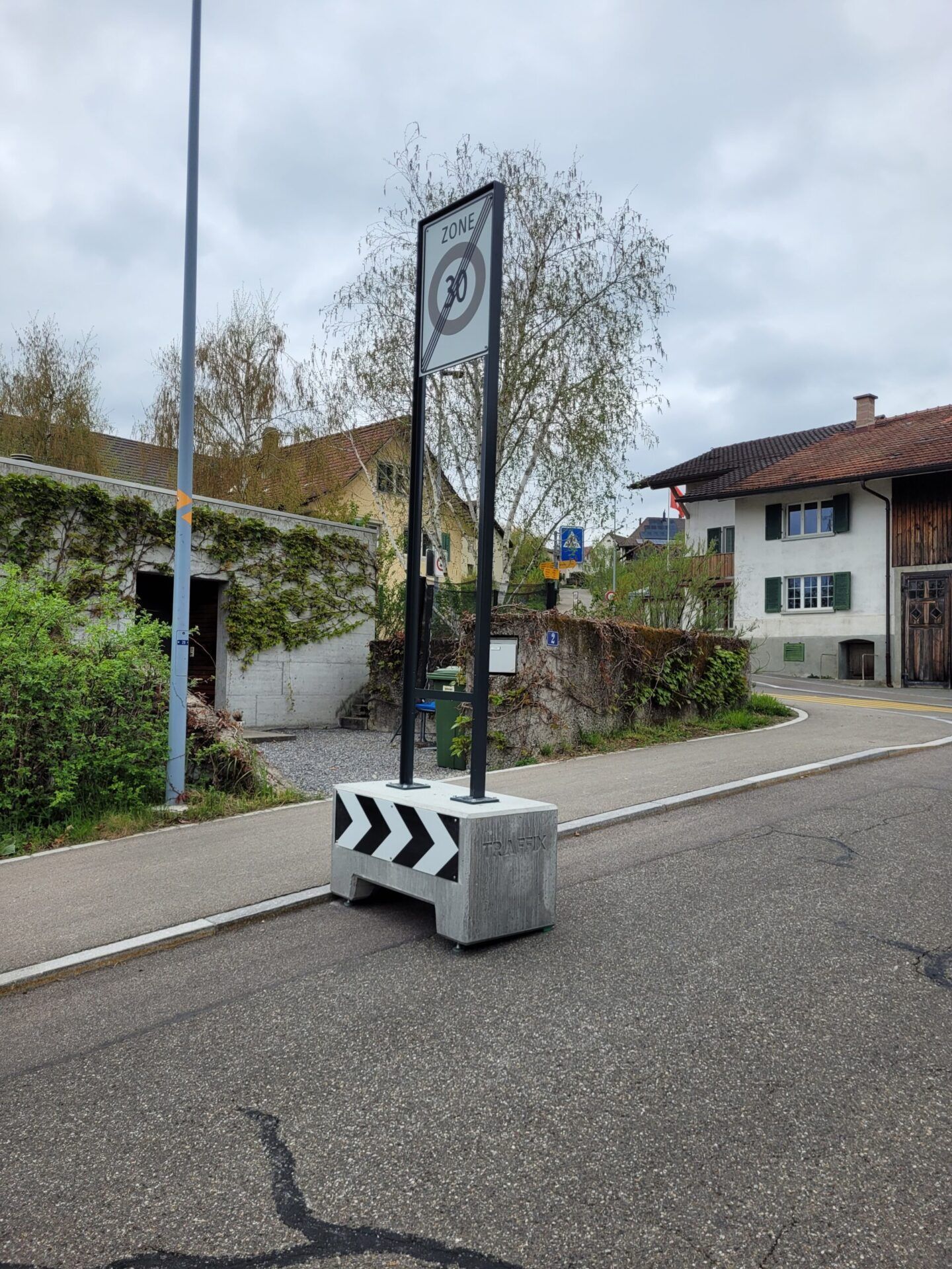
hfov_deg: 53.1
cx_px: 476
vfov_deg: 67.3
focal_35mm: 26
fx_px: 953
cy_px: 634
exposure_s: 1/1461
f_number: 1.8
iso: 40
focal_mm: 5.4
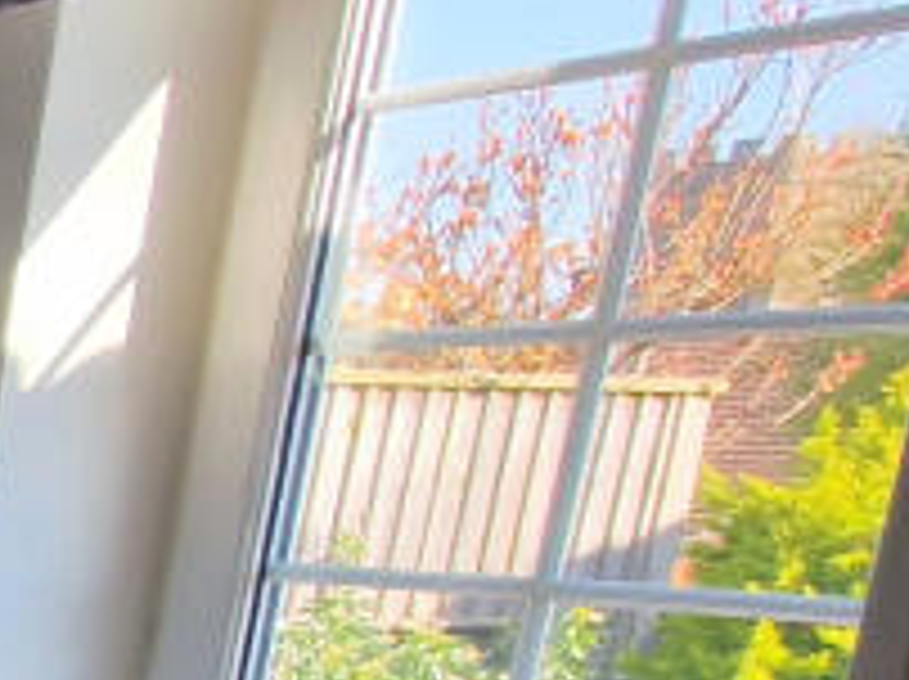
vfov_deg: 20.2
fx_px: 1731
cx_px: -1278
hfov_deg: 15.2
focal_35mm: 66
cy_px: 896
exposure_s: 1/100
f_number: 2.2
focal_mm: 2.2
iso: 50
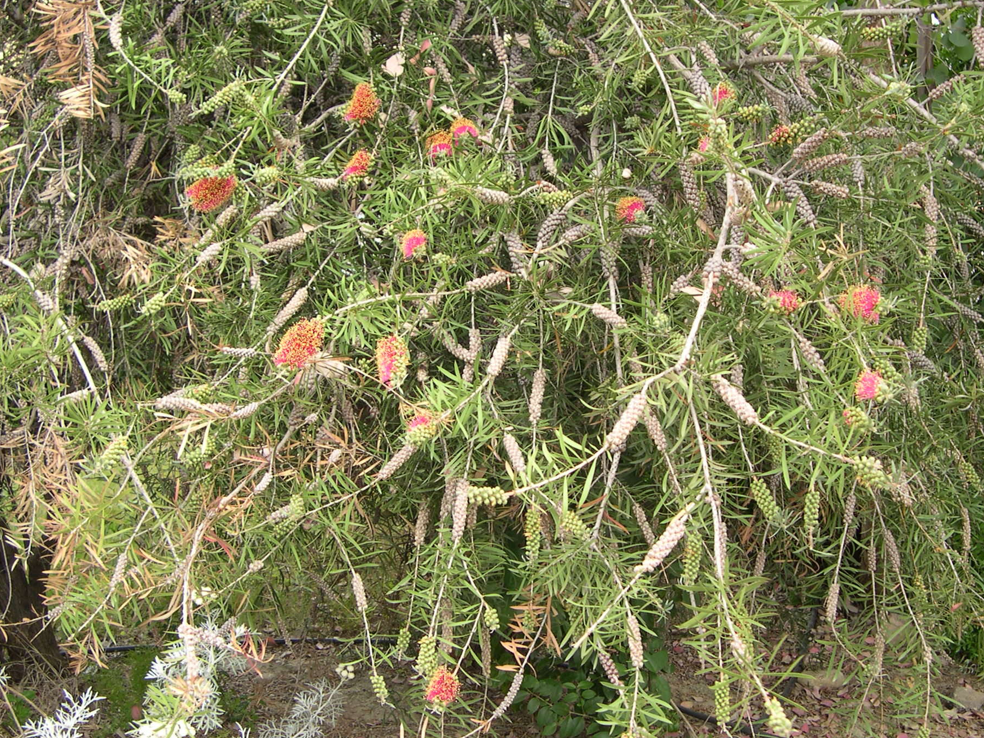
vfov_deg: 30.3
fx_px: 1364
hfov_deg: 39.7
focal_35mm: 48
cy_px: 357
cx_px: 514
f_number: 2.8
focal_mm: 8
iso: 100
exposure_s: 1/177
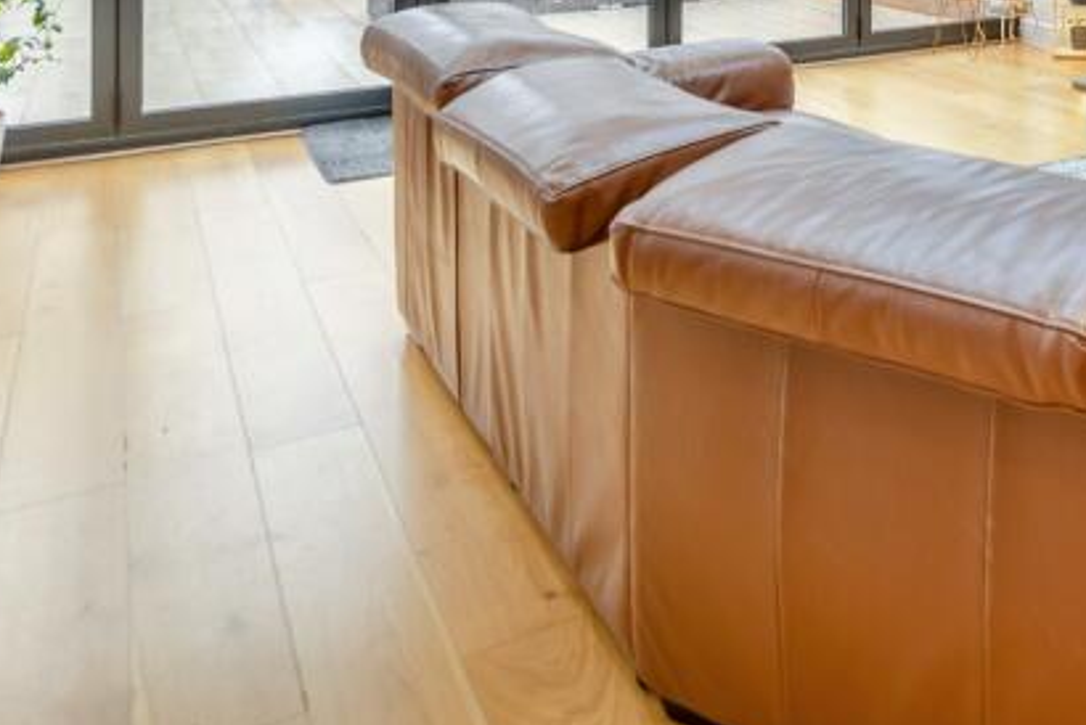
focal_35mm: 40
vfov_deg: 28.7
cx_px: 1060
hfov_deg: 42.5
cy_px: -161
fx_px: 1207
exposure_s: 1/13
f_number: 8
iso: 125
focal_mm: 16
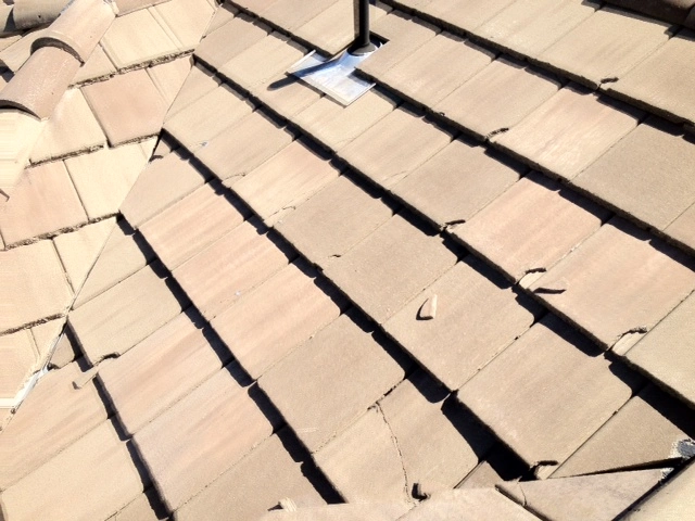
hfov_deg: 52.6
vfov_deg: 40.7
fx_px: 703
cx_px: 348
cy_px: 260
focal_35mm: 35
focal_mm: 4.28
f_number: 2.4
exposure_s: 1/1151
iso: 64
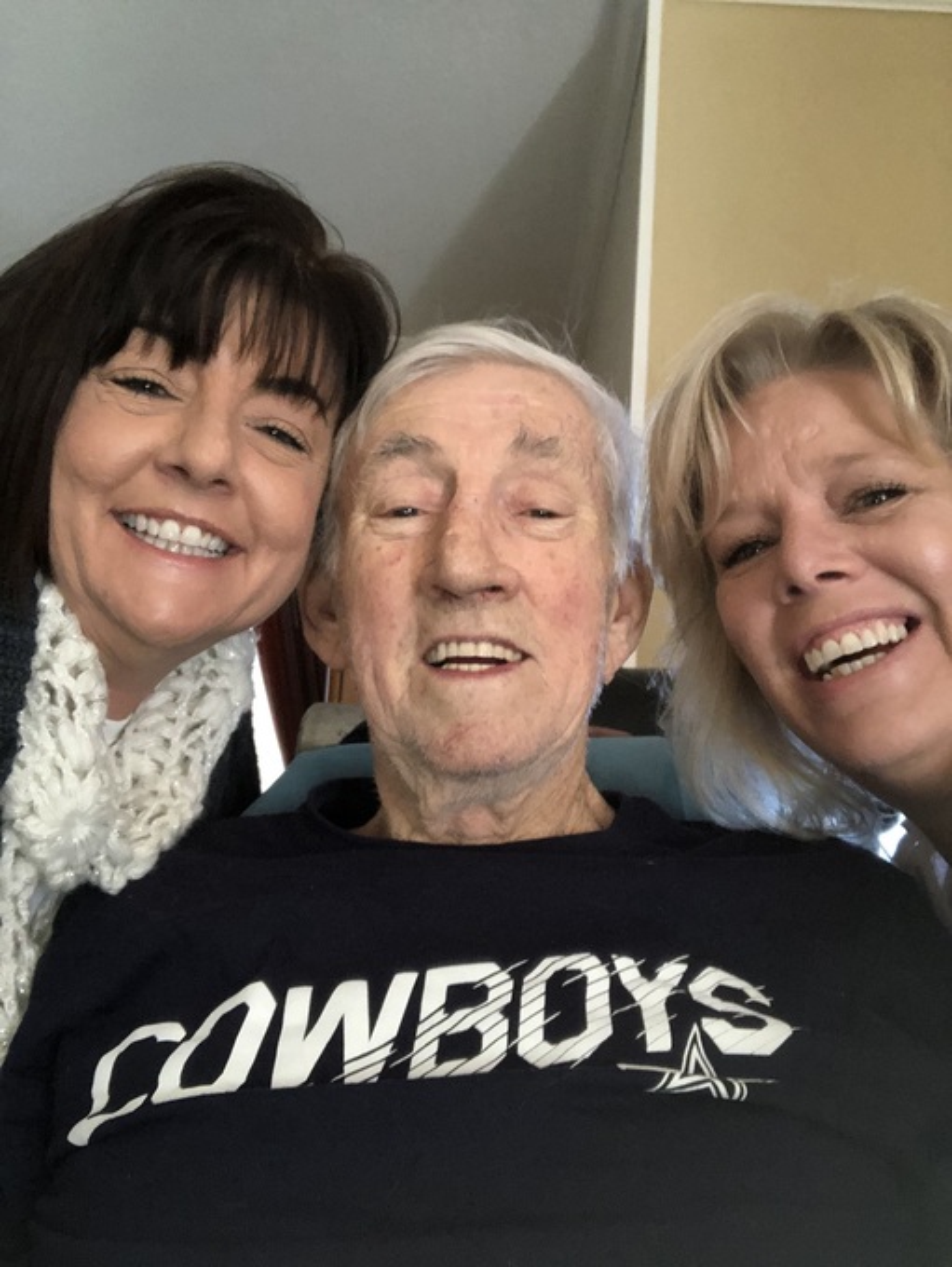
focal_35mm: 32
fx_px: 1172
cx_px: 476
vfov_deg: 56.8
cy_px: 634
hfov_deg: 44.2
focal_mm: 2.87
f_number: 2.2
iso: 250
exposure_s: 1/30
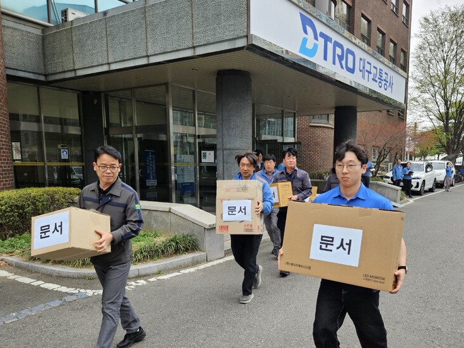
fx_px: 402
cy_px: 211
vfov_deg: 46.5
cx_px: 269
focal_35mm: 30
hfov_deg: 59.6
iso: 25
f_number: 1.8
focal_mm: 5.4
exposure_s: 1/370
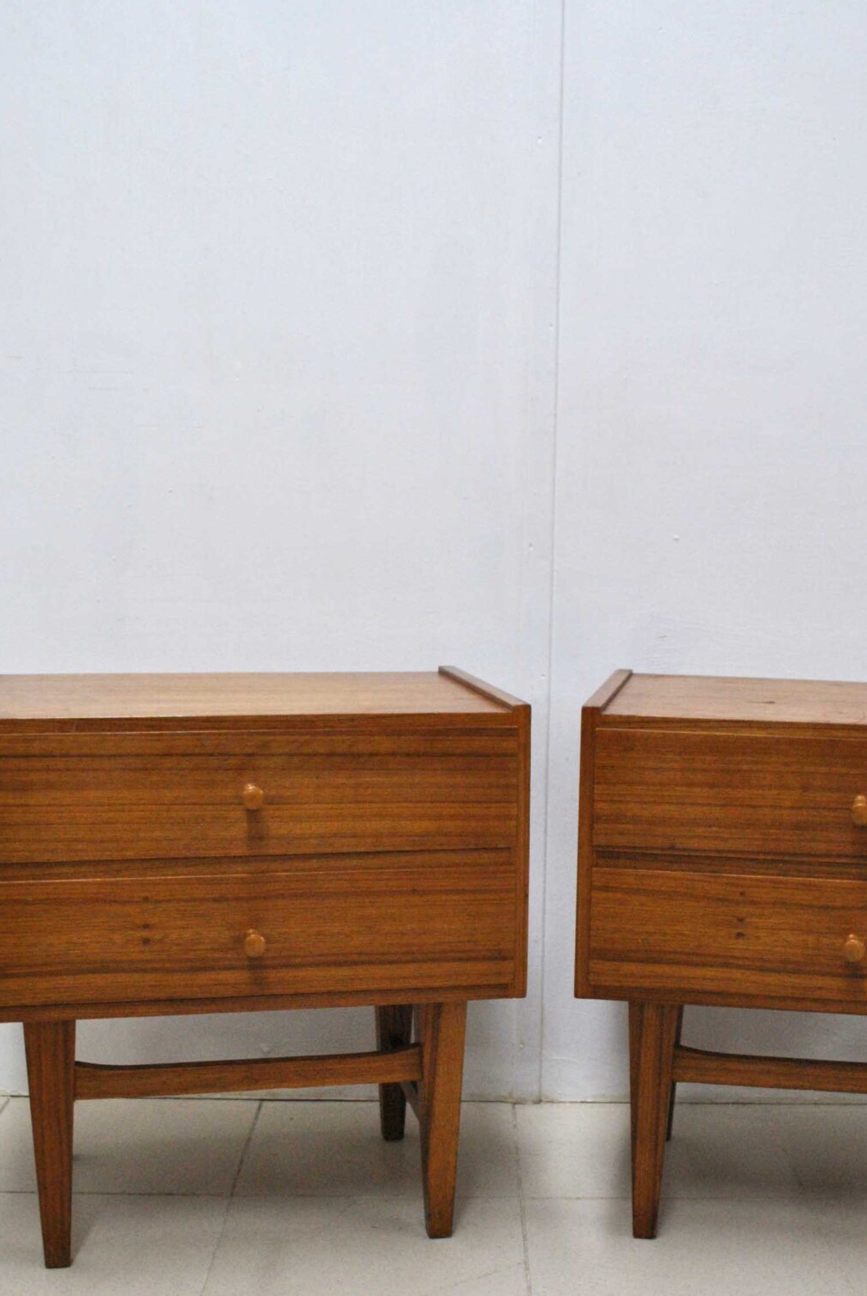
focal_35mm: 46
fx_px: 1657
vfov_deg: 42.5
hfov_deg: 29.3
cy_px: 774
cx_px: 516
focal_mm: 18
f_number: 3.5
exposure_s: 1/50
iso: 400
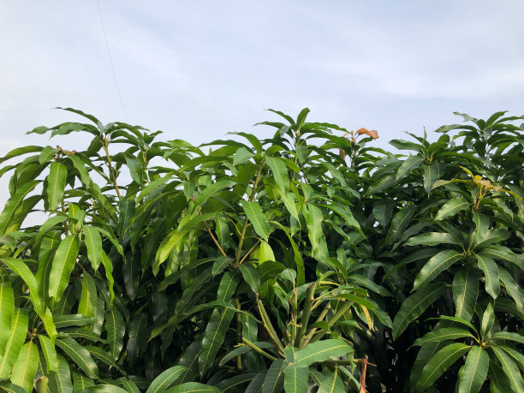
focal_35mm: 28
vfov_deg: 49.7
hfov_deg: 63.4
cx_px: 262
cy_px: 196
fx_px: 424
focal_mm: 3.99
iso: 20
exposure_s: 1/800
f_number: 1.8
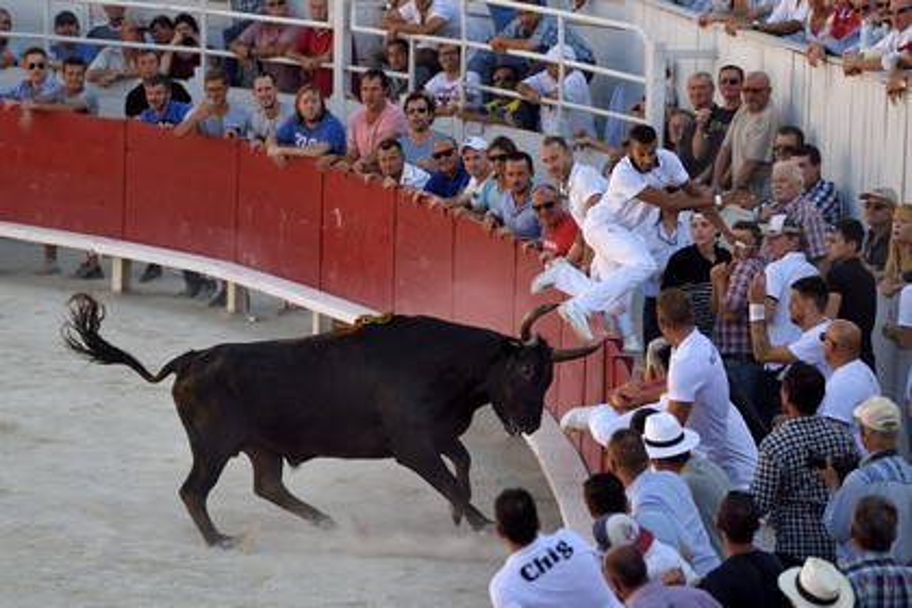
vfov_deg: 6.9
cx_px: 456
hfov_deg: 10.3
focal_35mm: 200
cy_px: 304
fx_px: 5066
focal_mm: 200
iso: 400
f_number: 4
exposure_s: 1/1250
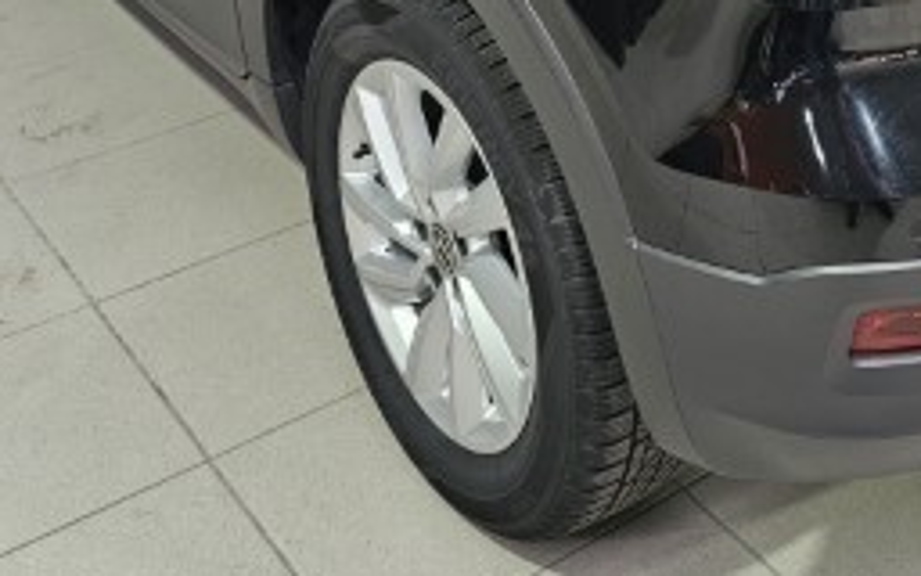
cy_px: -151
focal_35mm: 61
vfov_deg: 19.8
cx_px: 738
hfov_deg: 32.6
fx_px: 1531
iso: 100
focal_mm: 6.3
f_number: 1.7
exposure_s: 1/100
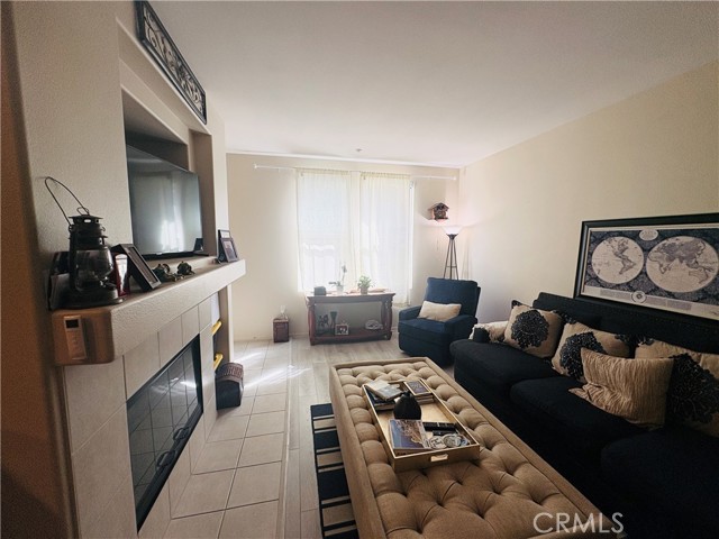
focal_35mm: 14
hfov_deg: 102.1
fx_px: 291
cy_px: 270
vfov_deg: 85.7
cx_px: 360
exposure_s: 1/99
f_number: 2.2
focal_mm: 2.22
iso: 64
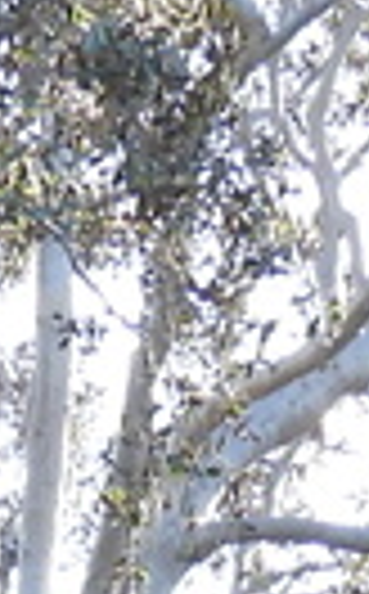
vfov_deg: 5.6
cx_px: -356
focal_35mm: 340
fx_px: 5495
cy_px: 2142
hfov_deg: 3.8
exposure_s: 1/100
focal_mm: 5.9
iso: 100
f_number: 3.2
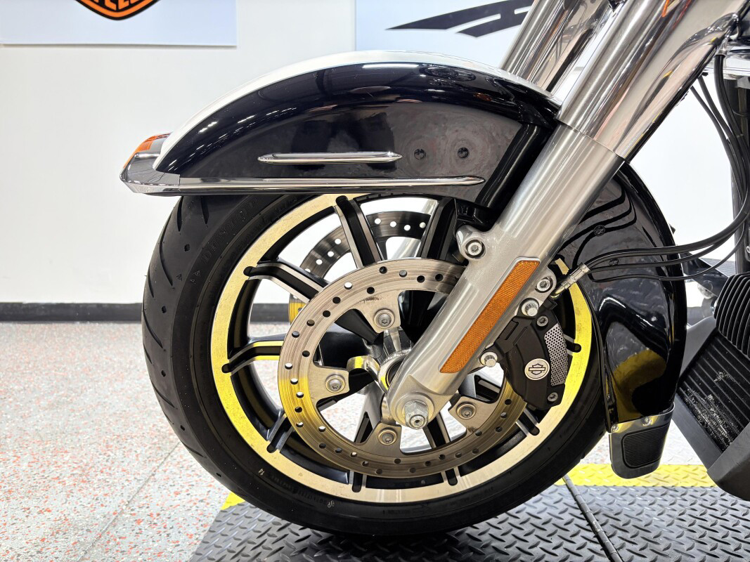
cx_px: 375
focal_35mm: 26
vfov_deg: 53.1
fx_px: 563
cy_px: 281
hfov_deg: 67.3
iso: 125
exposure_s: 1/120
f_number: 1.6
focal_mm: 5.96
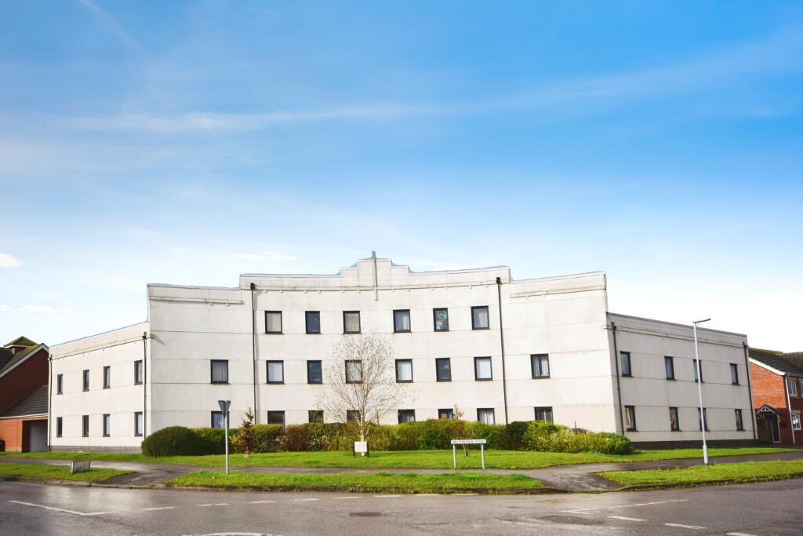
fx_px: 669
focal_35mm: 30
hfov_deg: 61.9
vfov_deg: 43.6
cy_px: 268
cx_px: 402
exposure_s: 1/500
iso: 200
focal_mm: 20
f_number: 11
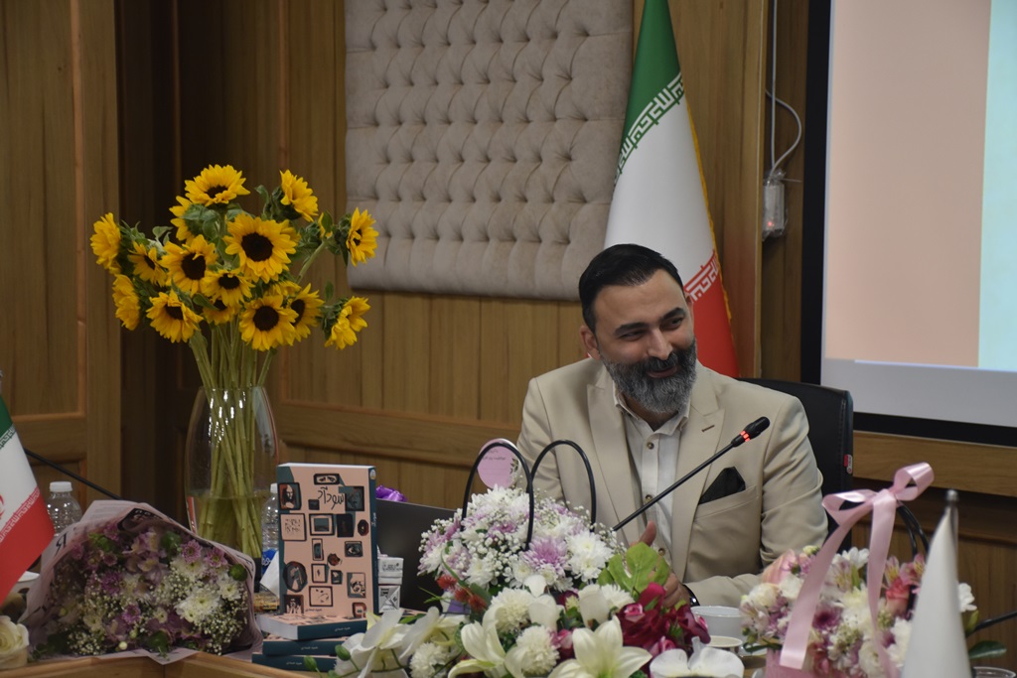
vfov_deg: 15.2
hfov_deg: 22.6
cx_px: 508
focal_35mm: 90
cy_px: 339
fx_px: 2543
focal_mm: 60
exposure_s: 1/60
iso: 800
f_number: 5
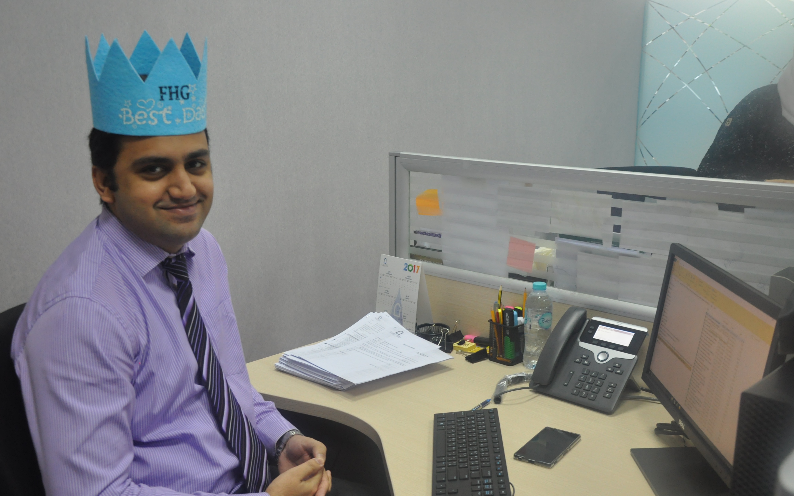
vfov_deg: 32.7
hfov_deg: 50.4
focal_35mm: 39
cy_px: 280
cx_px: 391
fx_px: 844
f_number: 5.6
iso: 800
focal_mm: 24
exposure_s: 1/30
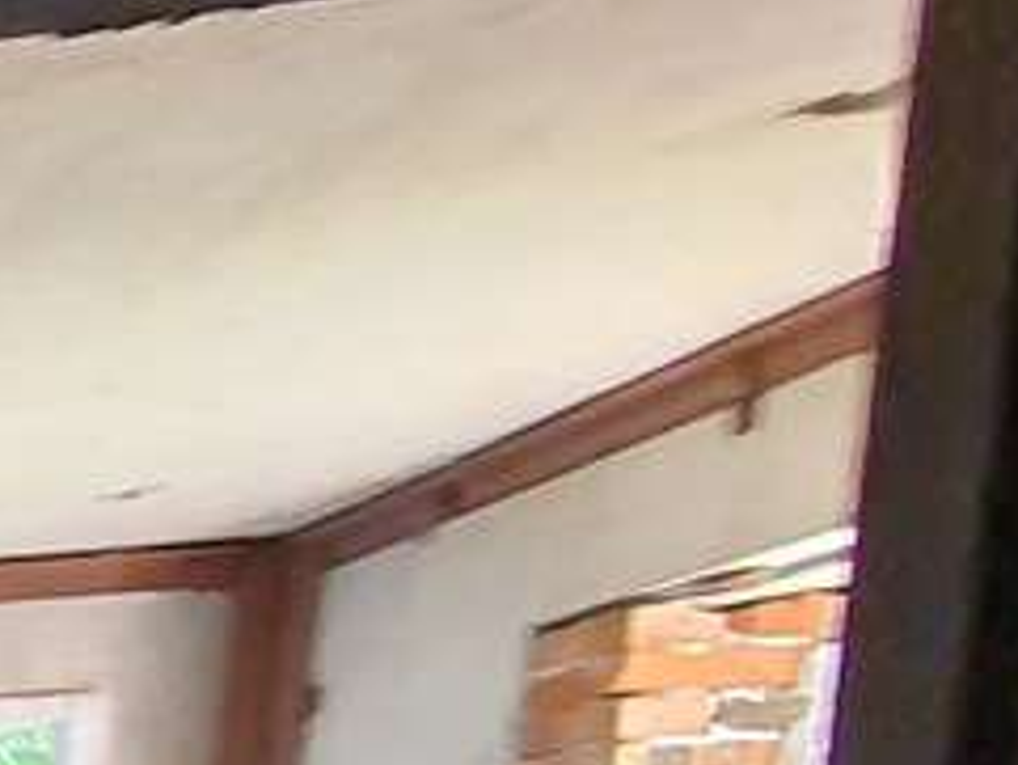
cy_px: 1494
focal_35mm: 81
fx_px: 2383
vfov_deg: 15.1
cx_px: -1778
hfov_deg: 12.8
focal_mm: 1.8
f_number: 2.2
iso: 320
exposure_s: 1/33
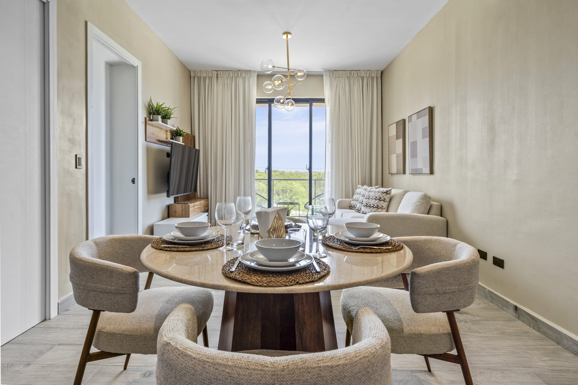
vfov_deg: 70.4
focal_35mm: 17
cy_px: 192
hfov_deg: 93.3
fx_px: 273
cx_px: 289
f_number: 9
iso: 250
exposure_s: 1/13
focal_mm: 17
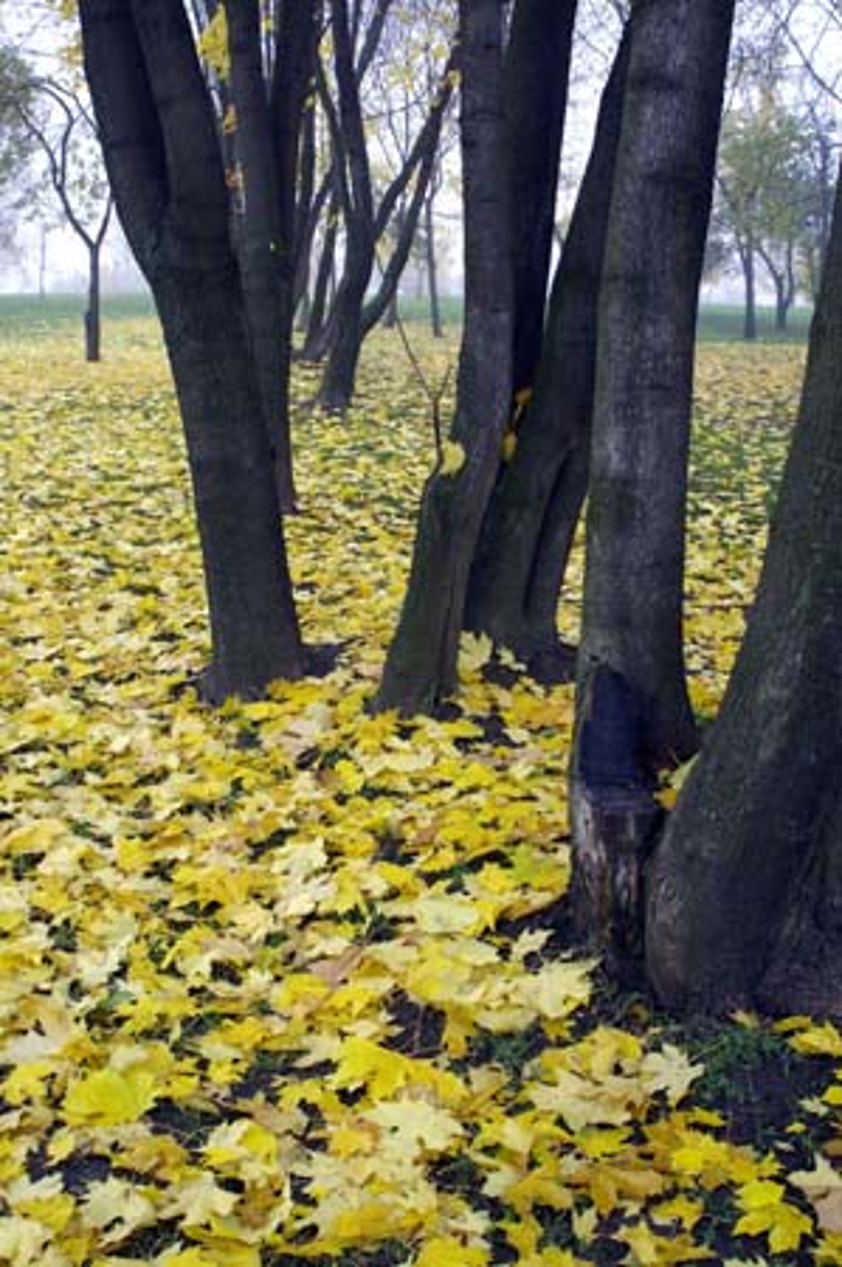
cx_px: 421
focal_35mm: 36
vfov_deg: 53.2
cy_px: 634
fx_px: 1266
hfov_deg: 36.8
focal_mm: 24
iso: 1600
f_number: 13
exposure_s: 1/60
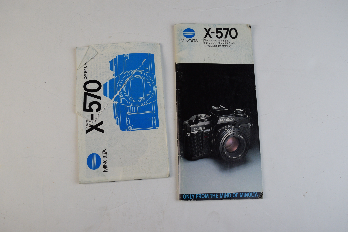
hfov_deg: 53.1
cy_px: 116
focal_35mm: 36
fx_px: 348
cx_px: 174
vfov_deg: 36.9
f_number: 7.1
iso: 400
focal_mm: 24
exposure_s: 1/200
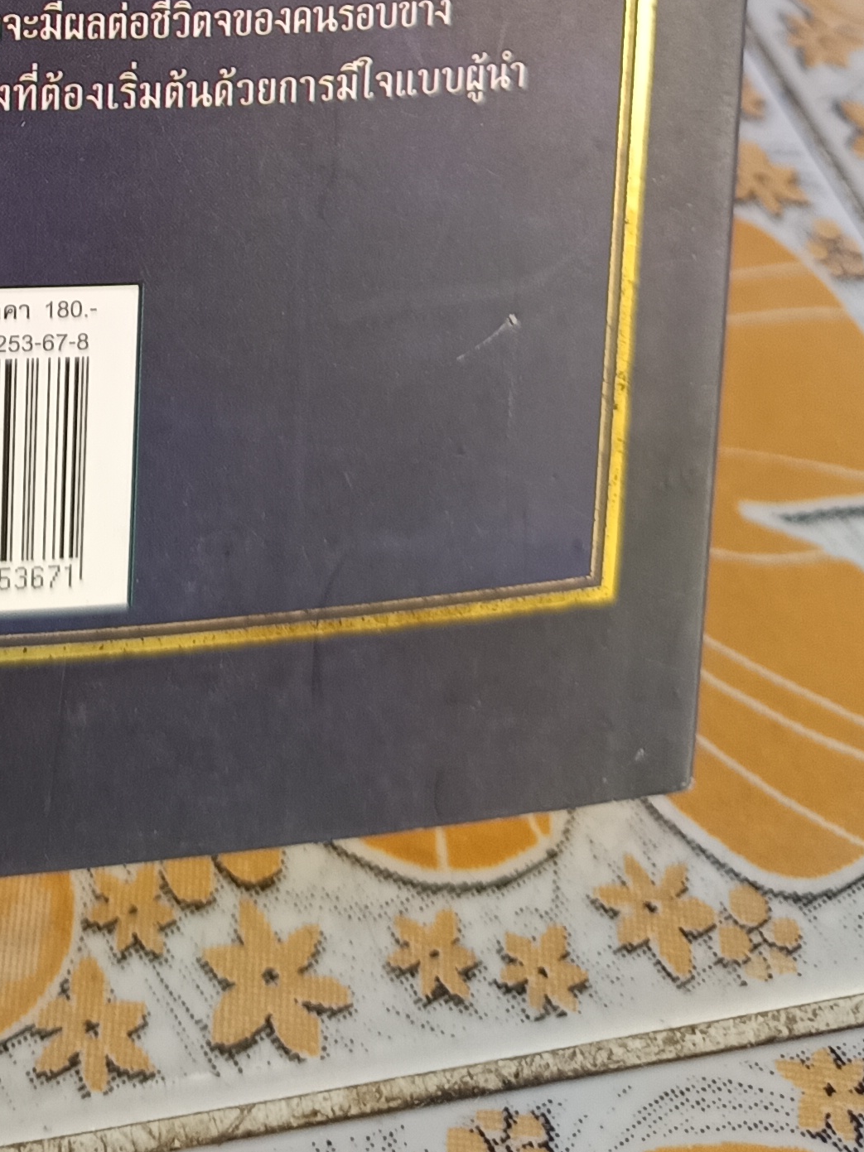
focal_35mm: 69
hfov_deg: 20.4
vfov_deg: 24.5
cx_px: -77
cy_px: -359
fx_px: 2297
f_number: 1.7
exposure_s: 1/50
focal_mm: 5.31
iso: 308
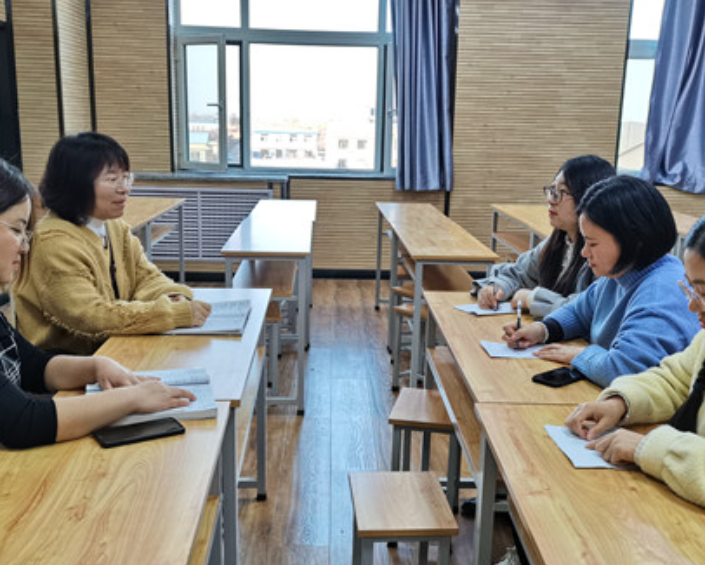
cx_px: 370
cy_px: 316
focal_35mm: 40
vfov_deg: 37.3
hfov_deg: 45.8
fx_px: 835
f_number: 1.8
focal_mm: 5.58
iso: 200
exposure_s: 1/100
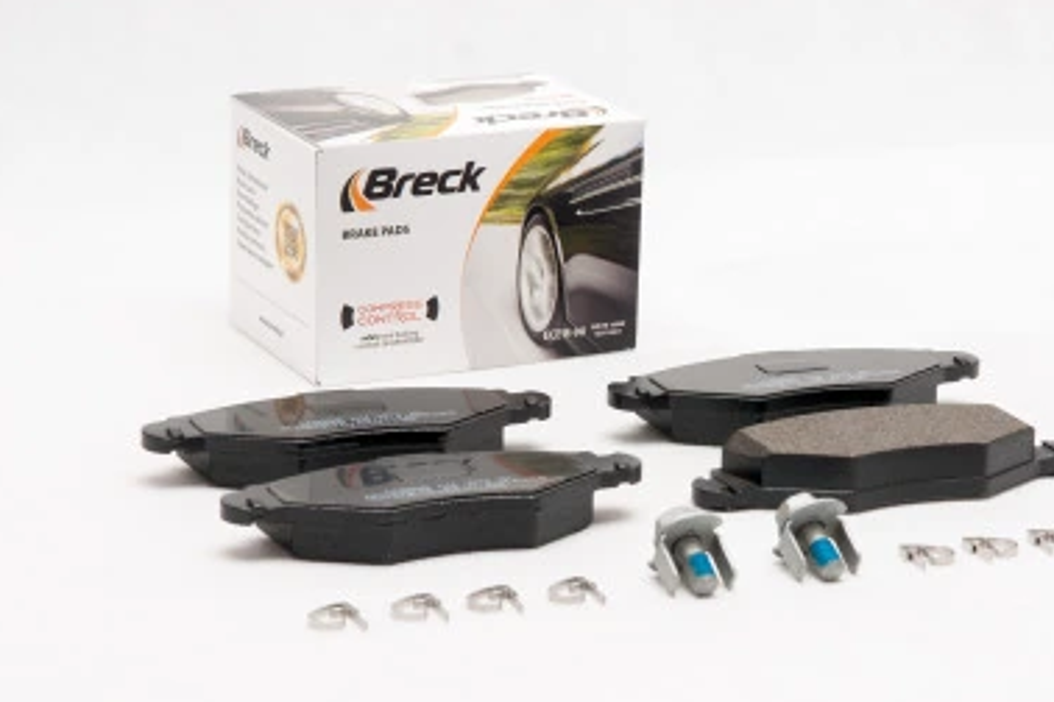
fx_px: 4186
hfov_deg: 14.3
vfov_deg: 9.6
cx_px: 739
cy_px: 387
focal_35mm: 143
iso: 100
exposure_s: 1/200
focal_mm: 60
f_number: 11
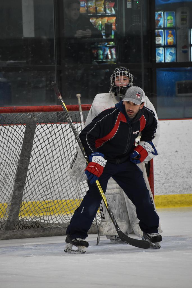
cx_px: 96
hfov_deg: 4.2
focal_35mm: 330
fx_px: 2639
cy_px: 144
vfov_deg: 6.2
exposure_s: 1/125
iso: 1600
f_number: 5.6
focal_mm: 220
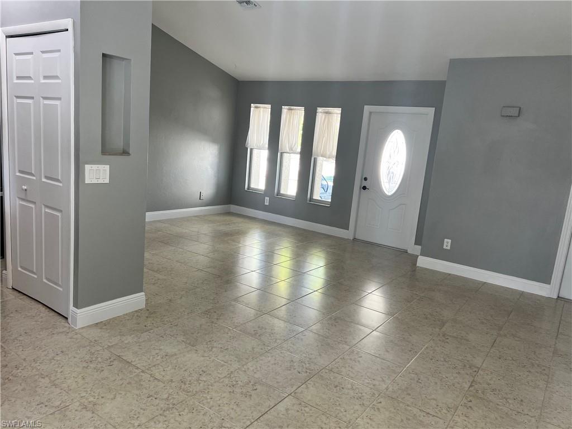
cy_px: 214
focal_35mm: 26
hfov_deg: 67.3
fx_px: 430
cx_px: 286
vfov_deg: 53.1
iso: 125
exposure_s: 1/120
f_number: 1.5
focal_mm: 5.7
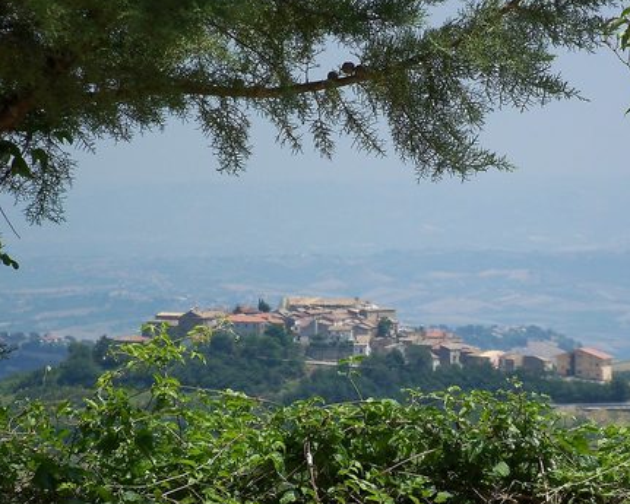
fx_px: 4439
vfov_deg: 6.5
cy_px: 314
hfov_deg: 8.1
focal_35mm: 238
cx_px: 380
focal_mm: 31.3
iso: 64
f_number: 4.8
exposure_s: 1/500
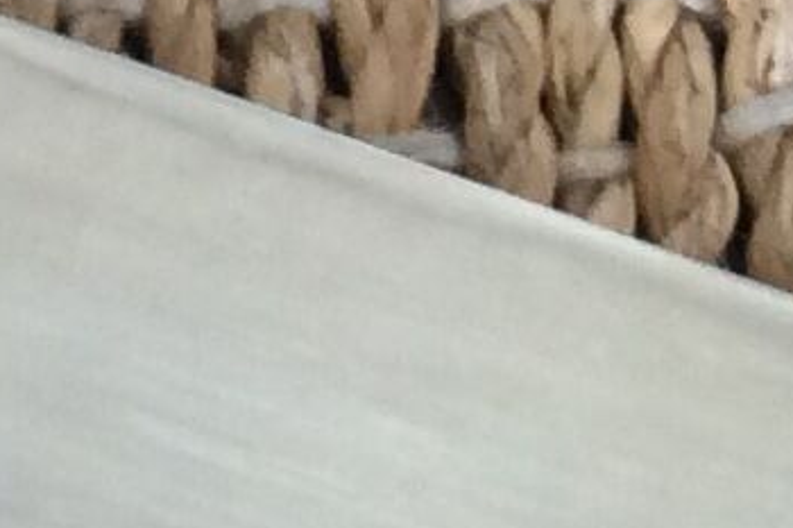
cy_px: 1505
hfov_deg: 8.1
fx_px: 5416
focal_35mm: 246
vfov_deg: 5.3
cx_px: -569
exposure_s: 1/25
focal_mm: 3.3
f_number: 2.4
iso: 80
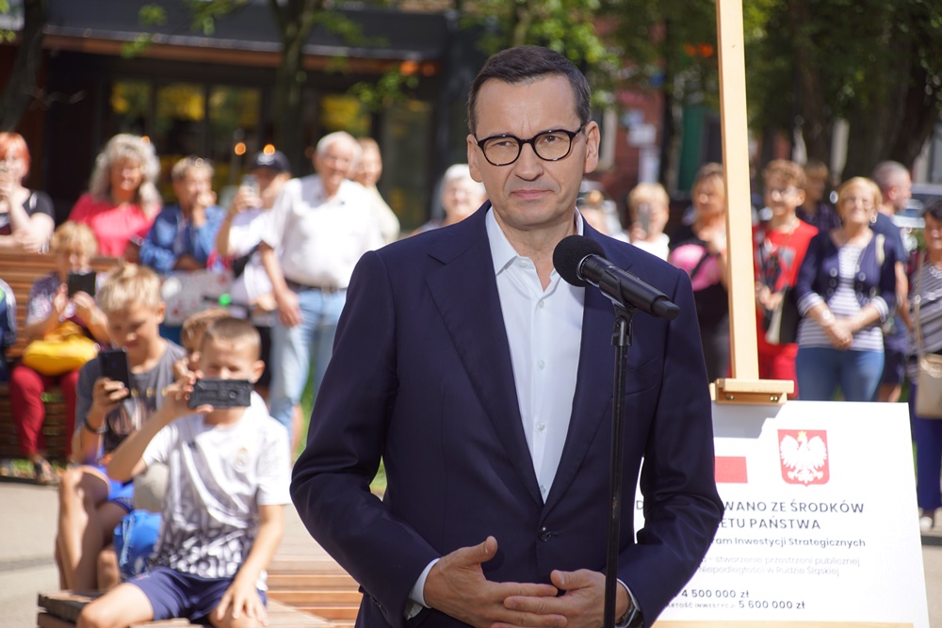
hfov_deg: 13.0
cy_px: 314
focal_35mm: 158
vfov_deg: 8.7
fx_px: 4122
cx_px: 471
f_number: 5.6
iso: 100
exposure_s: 1/200
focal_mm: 105
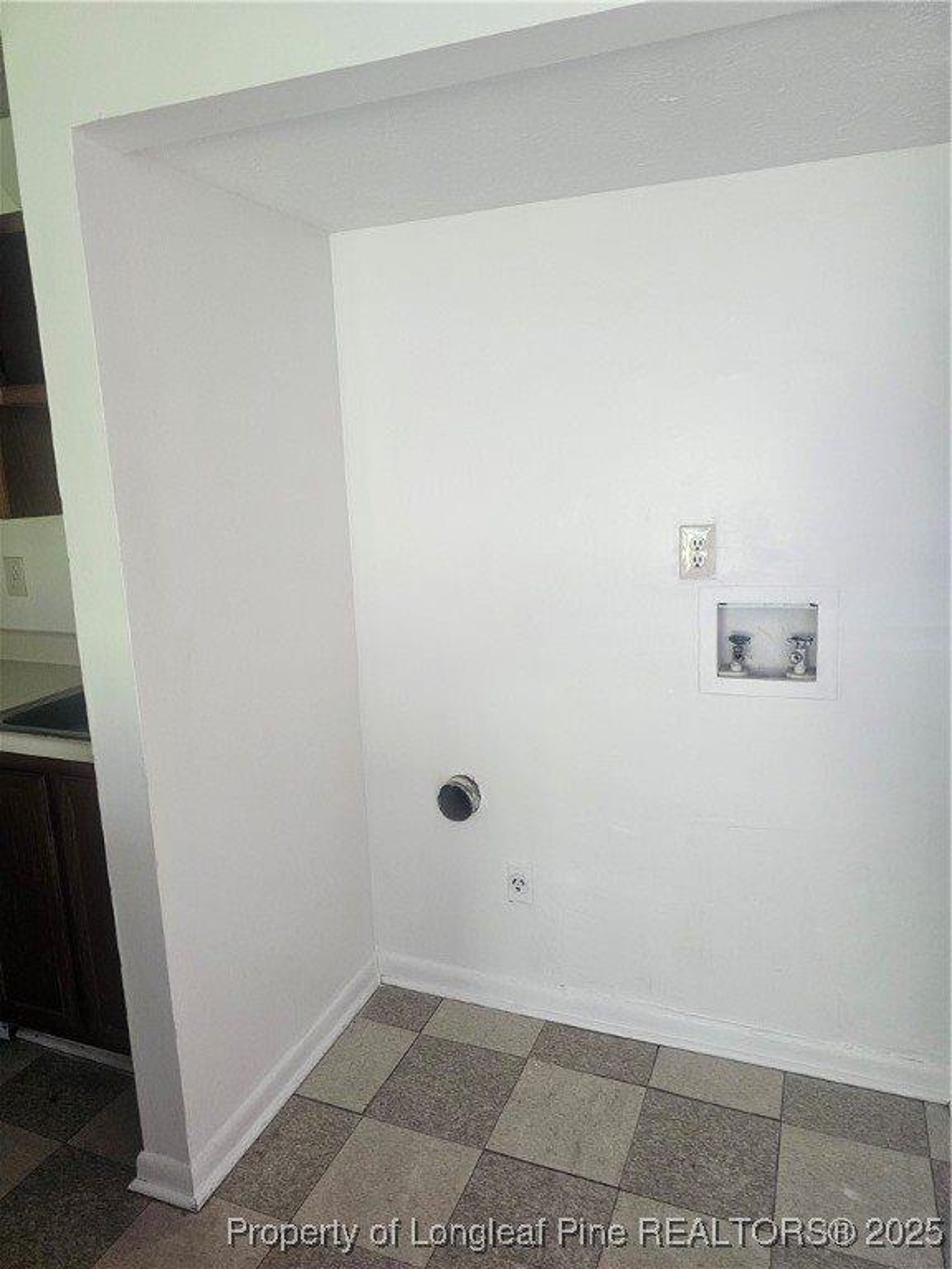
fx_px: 843
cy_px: 634
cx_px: 476
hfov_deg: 58.9
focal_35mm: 23
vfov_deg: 73.9
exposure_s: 1/240
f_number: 1.7
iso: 640
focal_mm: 6.3
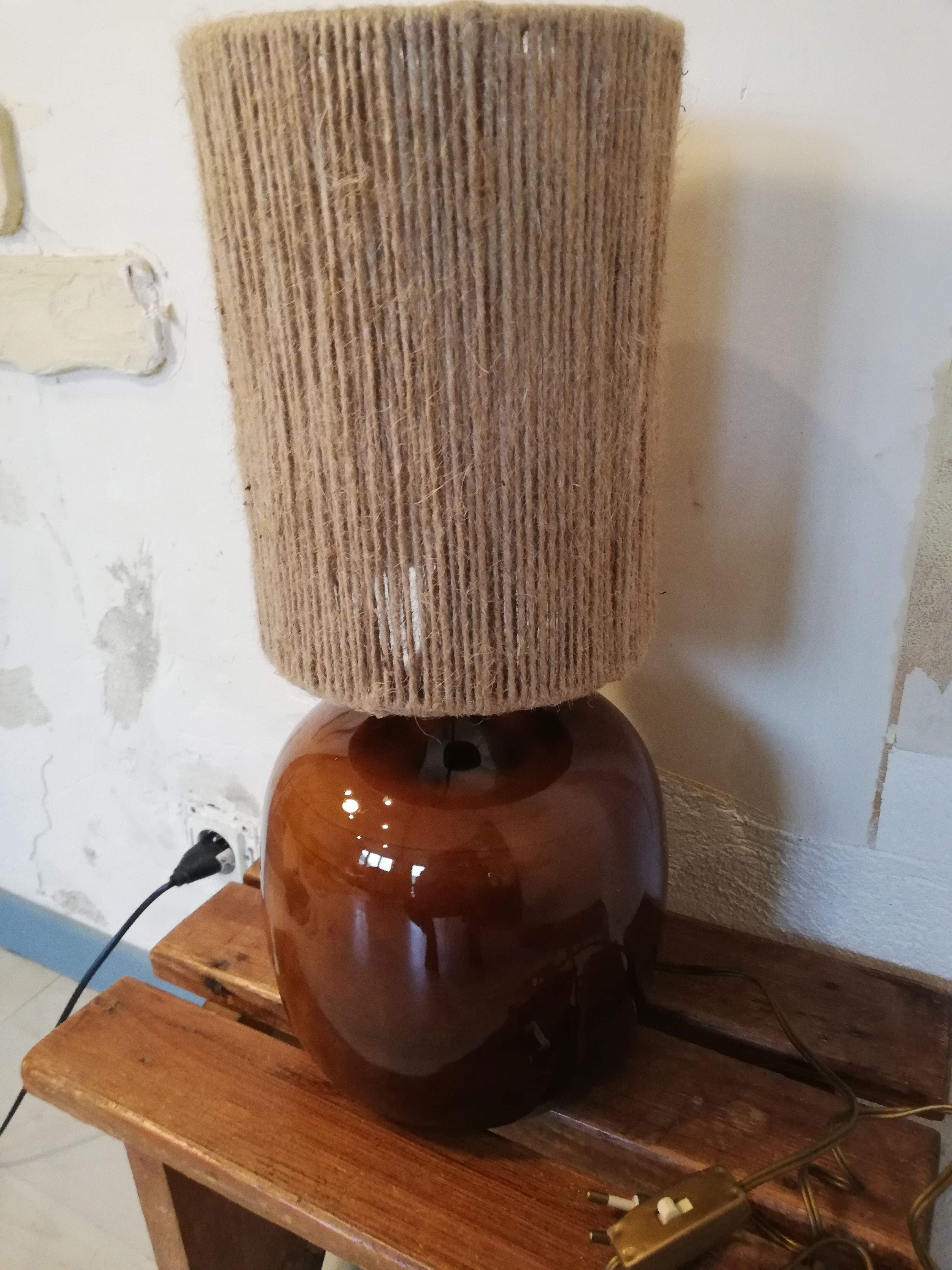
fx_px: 953
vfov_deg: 67.3
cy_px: 635
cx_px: 476
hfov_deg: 53.1
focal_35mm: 26
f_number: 2.2
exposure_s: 1/25
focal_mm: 3.81
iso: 400
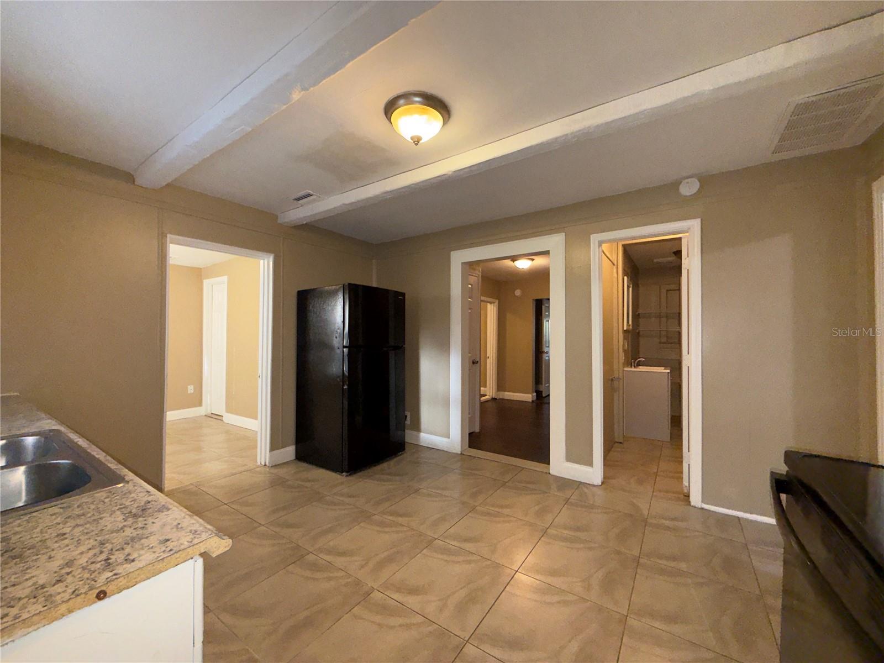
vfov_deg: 85.7
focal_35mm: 14
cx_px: 442
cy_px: 332
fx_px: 358
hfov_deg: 102.1
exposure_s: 1/60
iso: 500
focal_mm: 2.22
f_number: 2.2
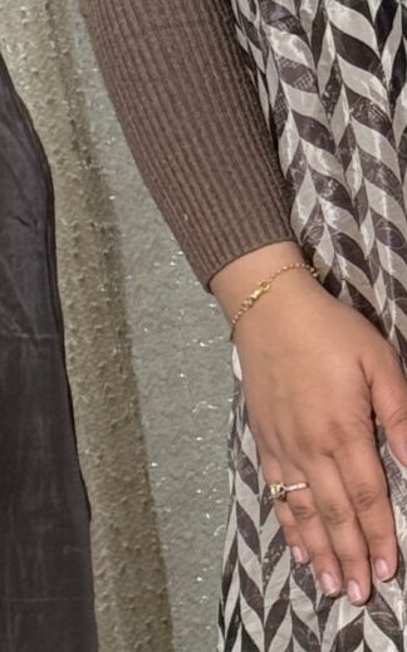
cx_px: 823
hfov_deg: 5.1
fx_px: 4458
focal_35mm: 251
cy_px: 291
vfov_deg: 8.4
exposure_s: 1/119
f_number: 1.78
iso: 80
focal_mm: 6.76
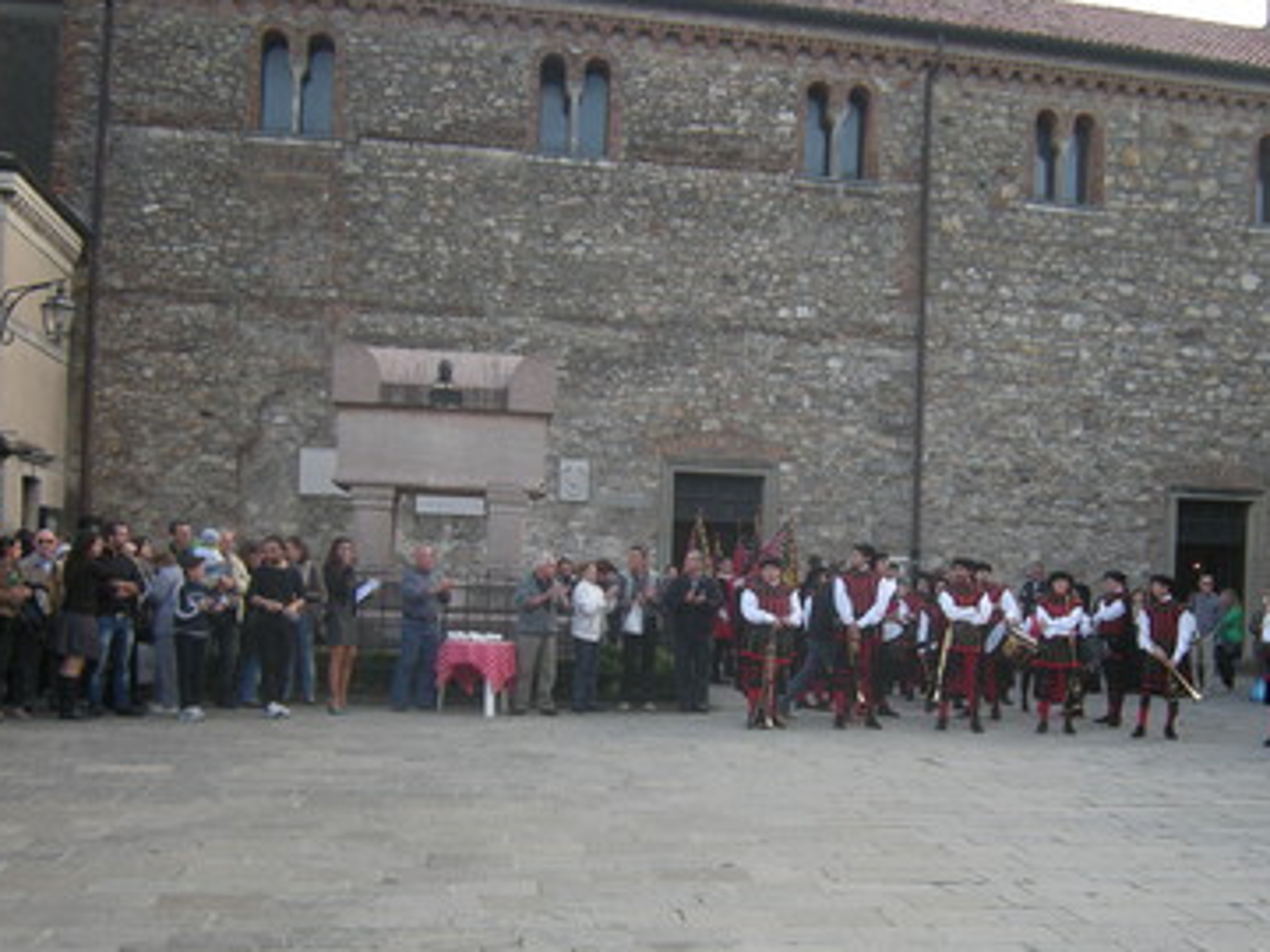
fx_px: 1578
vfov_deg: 33.3
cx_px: 776
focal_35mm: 43
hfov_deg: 43.6
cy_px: 629
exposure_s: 1/112
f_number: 2.9
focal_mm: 5.3
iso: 64
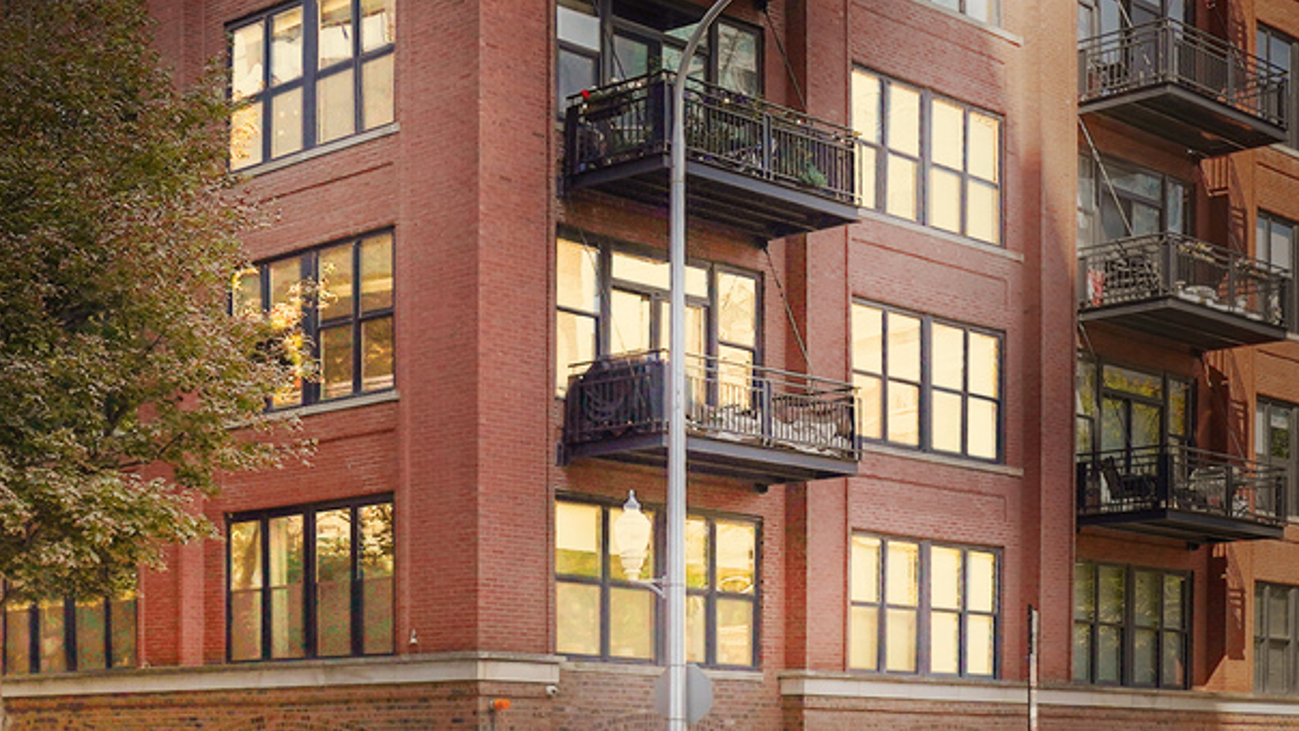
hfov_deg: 34.5
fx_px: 2033
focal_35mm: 59
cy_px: -80
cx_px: 286
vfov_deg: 19.5
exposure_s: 1/250
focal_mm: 14
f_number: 4.5
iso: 100
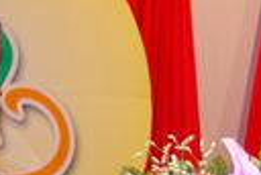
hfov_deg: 8.0
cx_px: 2
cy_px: 161
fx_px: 1868
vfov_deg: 5.4
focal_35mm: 257
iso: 280
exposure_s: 1/60
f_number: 4.8
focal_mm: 44
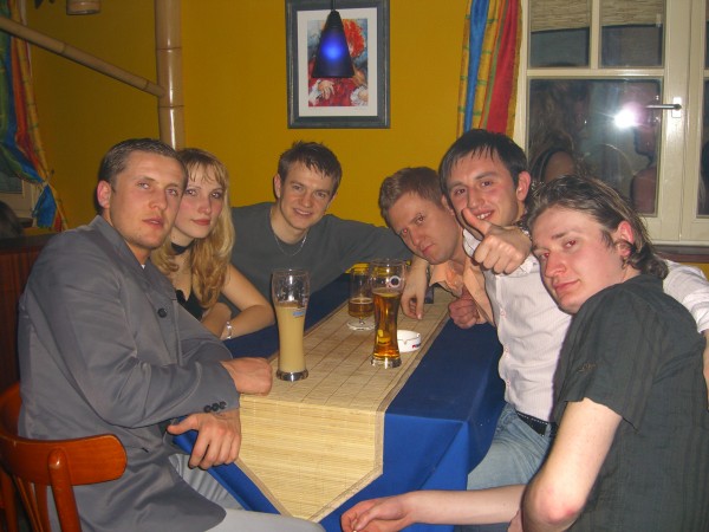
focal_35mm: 38
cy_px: 266
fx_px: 778
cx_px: 354
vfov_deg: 37.7
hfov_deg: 49.0
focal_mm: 7.9
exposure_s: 1/60
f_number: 2.8
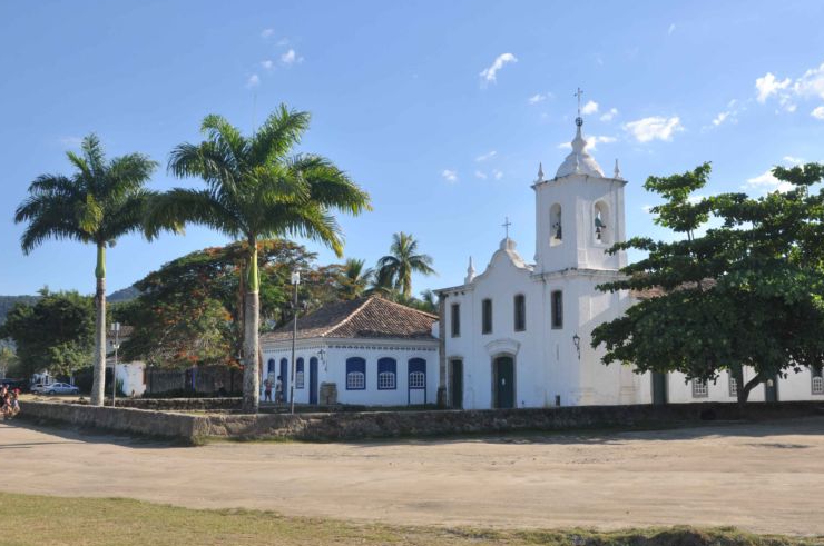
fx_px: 927
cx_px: 435
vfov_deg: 32.9
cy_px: 277
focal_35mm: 41
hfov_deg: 47.9
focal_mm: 25
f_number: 13
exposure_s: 1/200
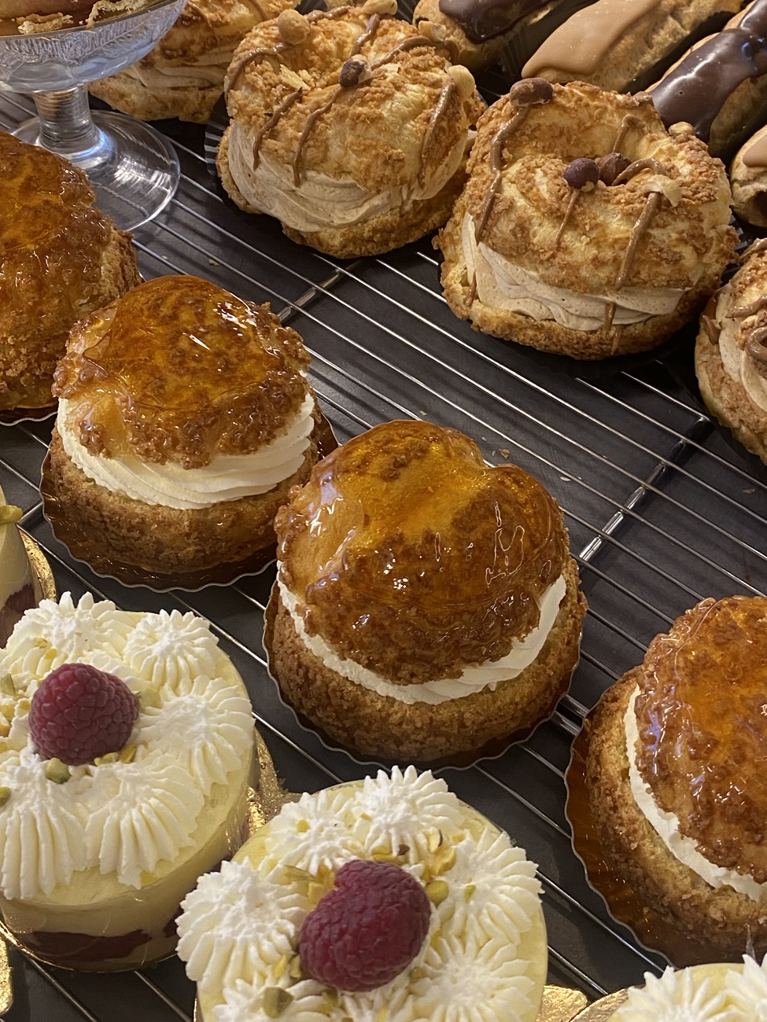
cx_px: 487
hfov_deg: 35.7
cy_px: 403
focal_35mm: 40
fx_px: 1182
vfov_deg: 46.5
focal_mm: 4.25
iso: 125
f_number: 1.8
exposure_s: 1/50
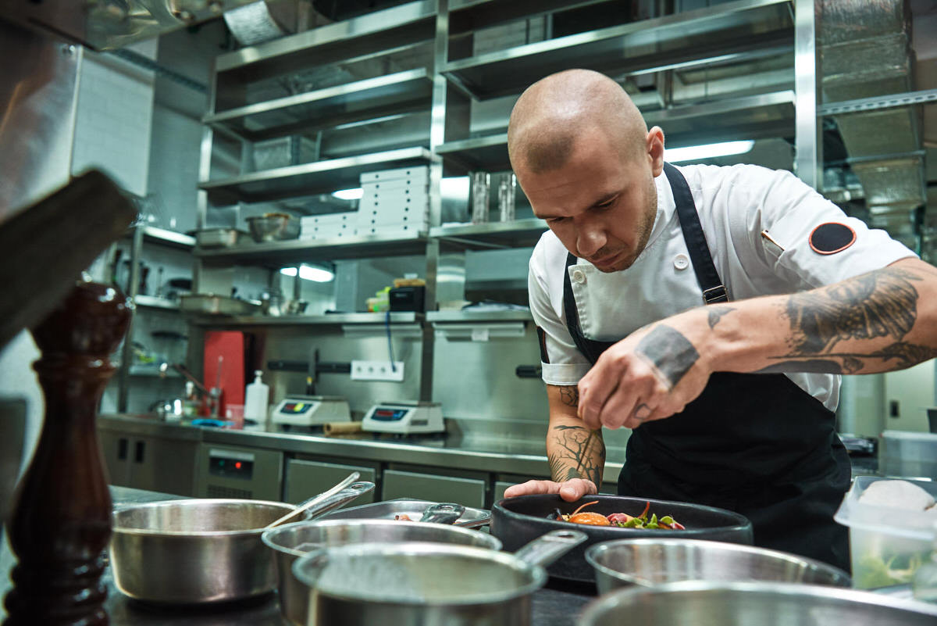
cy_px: 313
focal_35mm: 31
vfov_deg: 42.4
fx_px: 807
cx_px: 468
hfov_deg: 60.3
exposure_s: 1/80
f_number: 4
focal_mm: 31
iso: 640
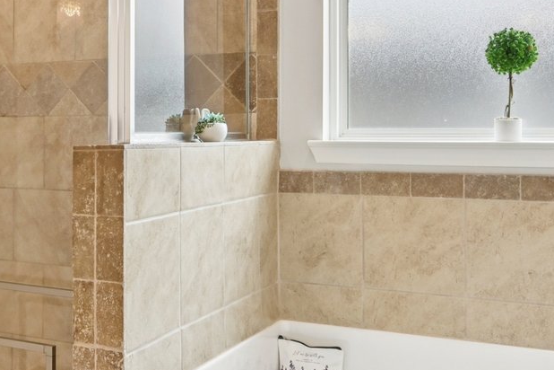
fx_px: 816
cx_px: 69
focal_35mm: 53
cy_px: 106
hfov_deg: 35.6
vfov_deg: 25.3
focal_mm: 16
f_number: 8
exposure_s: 1/200
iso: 400
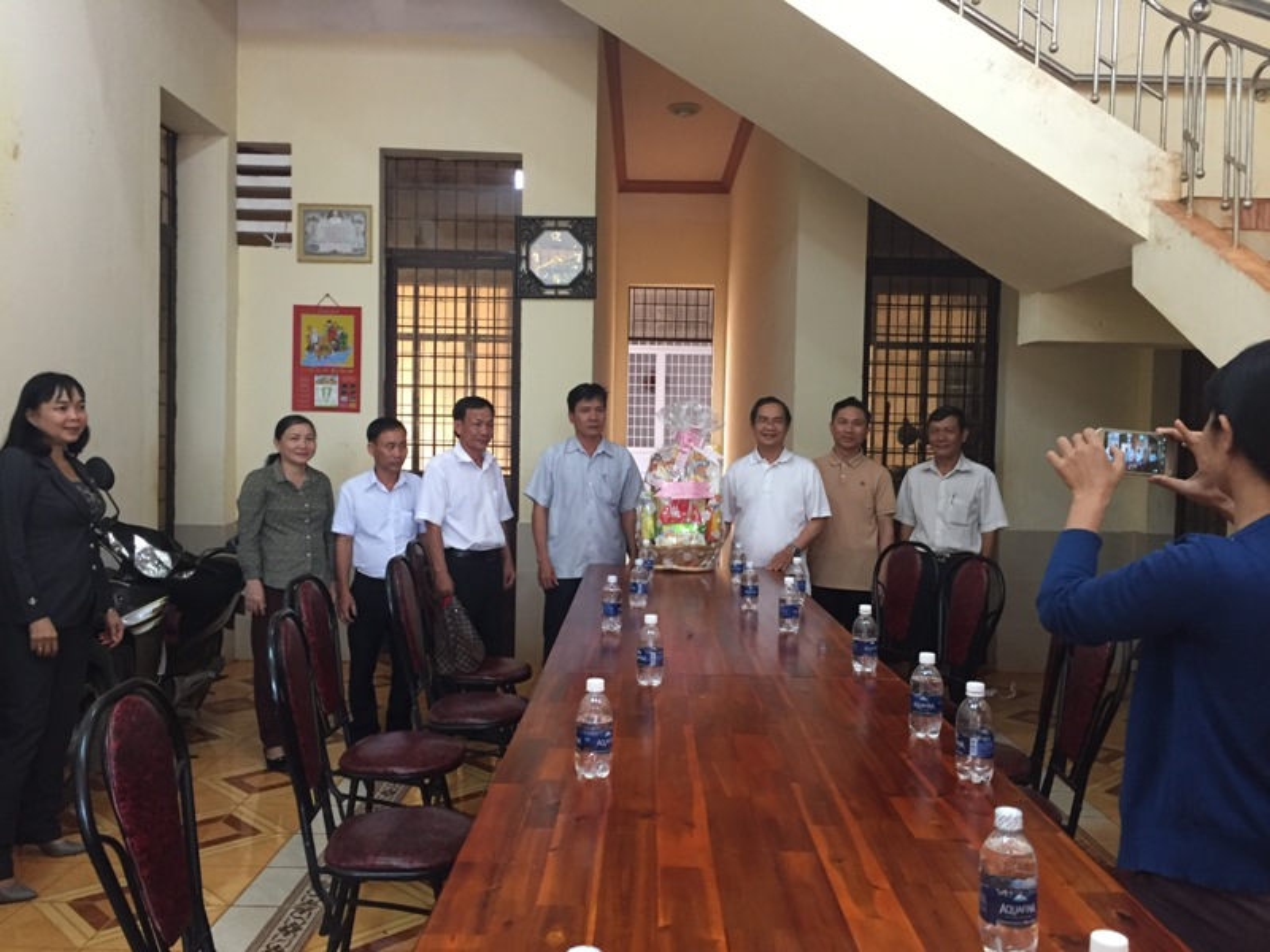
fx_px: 1064
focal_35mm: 29
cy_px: 476
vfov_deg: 48.2
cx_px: 635
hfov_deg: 61.7
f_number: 2.2
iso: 250
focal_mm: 4.15
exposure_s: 1/33
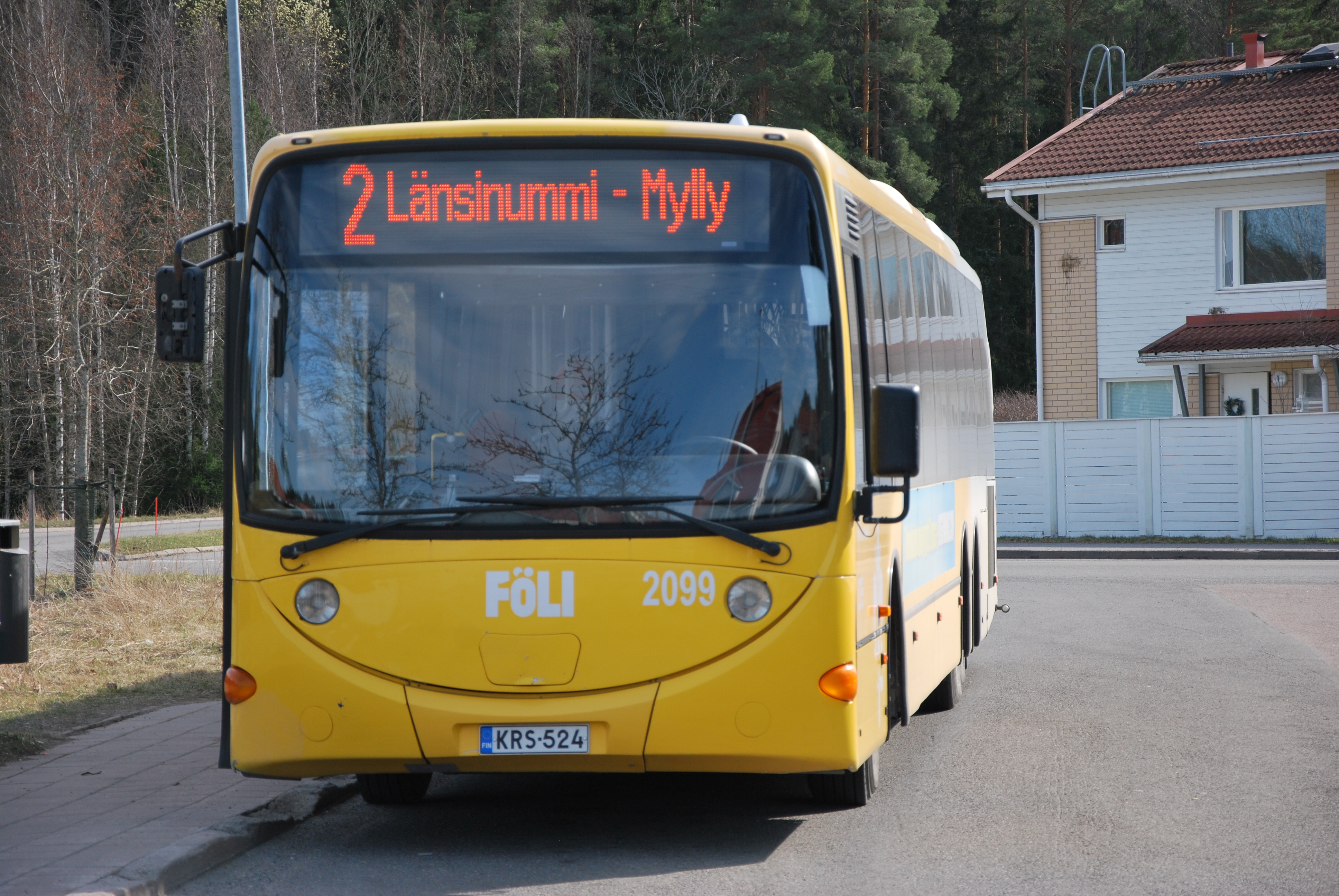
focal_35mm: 120
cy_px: 448
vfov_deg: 11.5
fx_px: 4469
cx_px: 670
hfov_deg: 17.0
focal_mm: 80
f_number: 5.6
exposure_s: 1/500
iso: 200
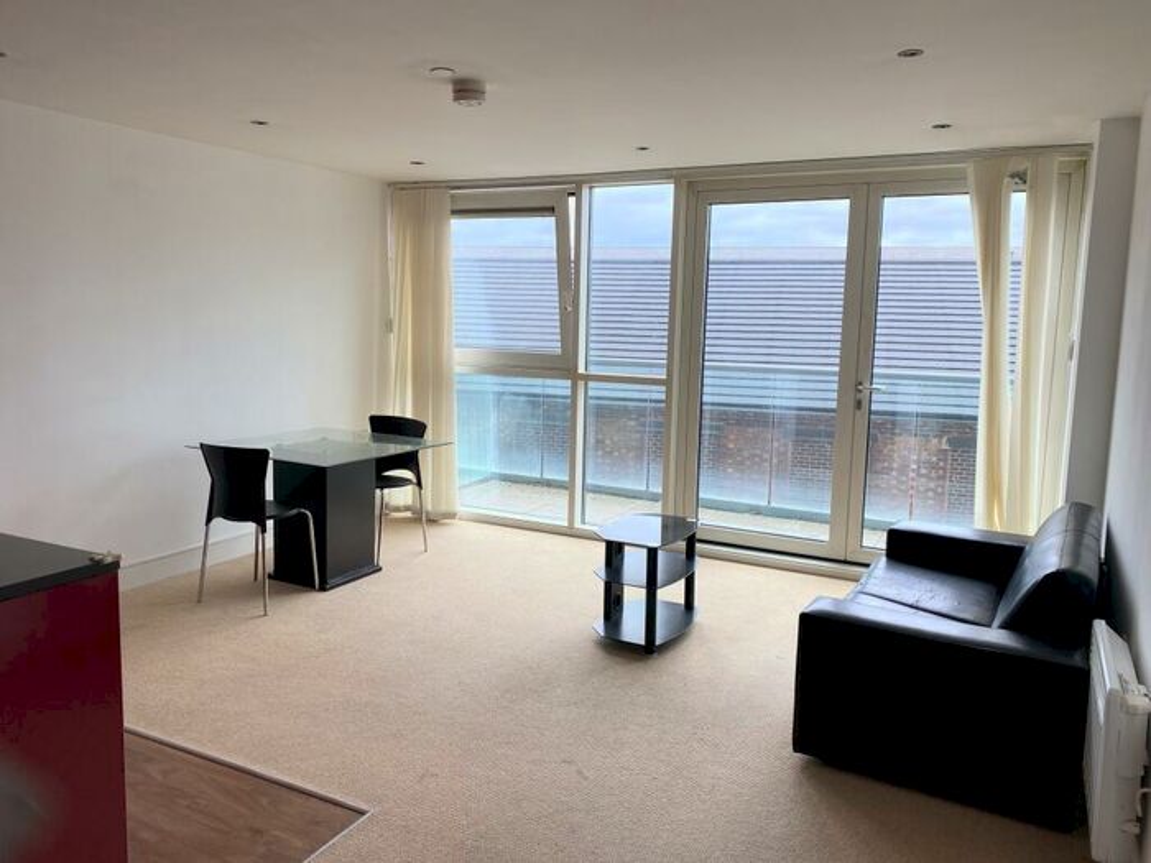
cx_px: 576
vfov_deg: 53.1
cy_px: 432
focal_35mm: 26
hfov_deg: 67.3
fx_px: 865
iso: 32
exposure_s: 1/209
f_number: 1.8
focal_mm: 4.25
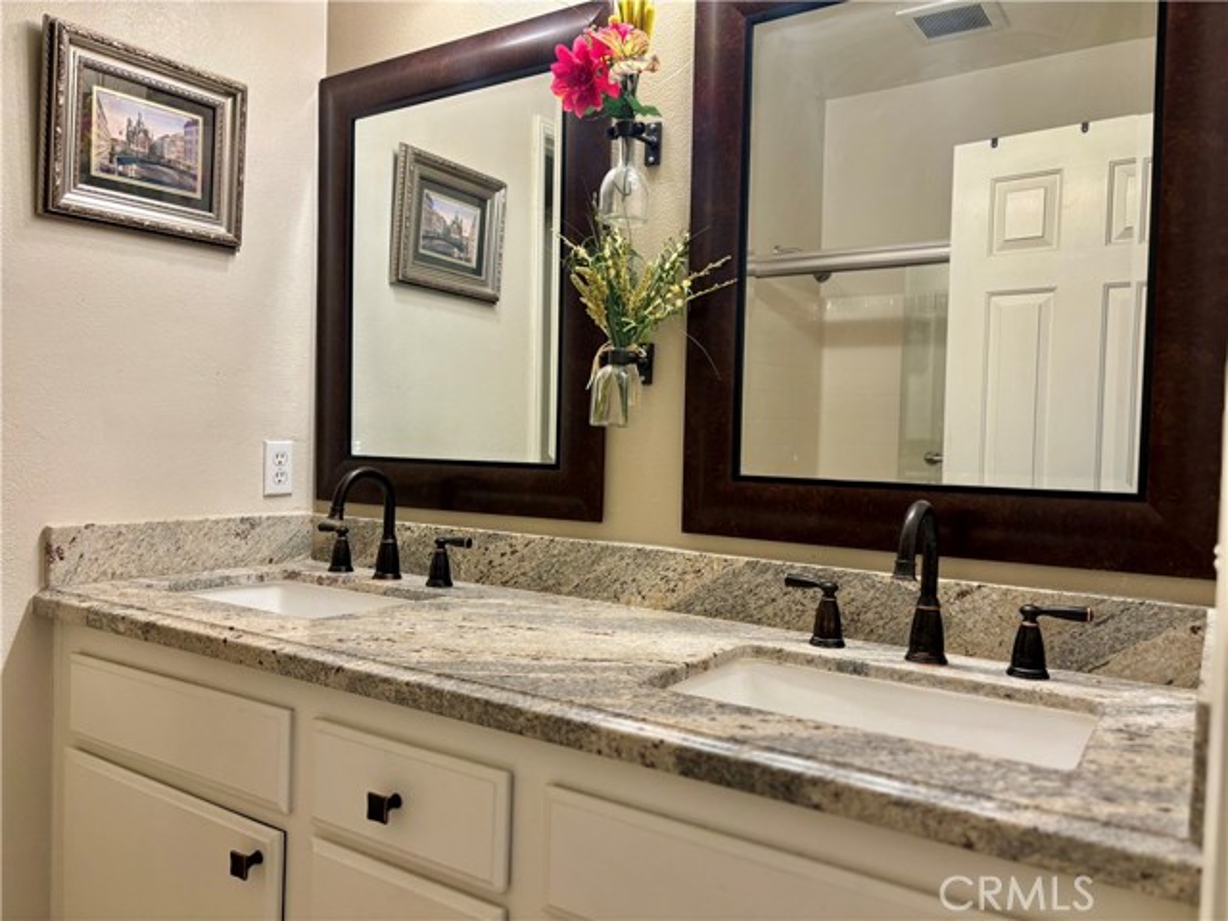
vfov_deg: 53.1
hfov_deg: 67.3
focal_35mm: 26
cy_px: 460
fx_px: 922
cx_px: 614
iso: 100
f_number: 1.6
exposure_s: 1/60
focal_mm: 5.96
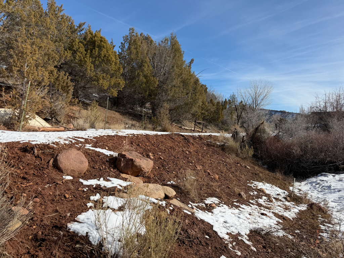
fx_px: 239
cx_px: 172
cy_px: 129
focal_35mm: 24
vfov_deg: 56.8
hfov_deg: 71.6
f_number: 1.78
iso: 80
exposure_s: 1/5319
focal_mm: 6.76
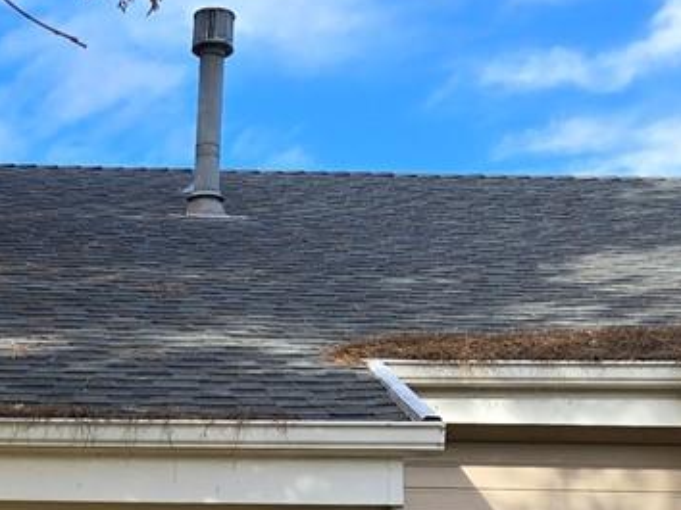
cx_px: 88
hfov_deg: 18.6
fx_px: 2045
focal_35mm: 104
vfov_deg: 13.2
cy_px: 822
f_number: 1.8
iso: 25
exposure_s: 1/532
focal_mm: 5.4
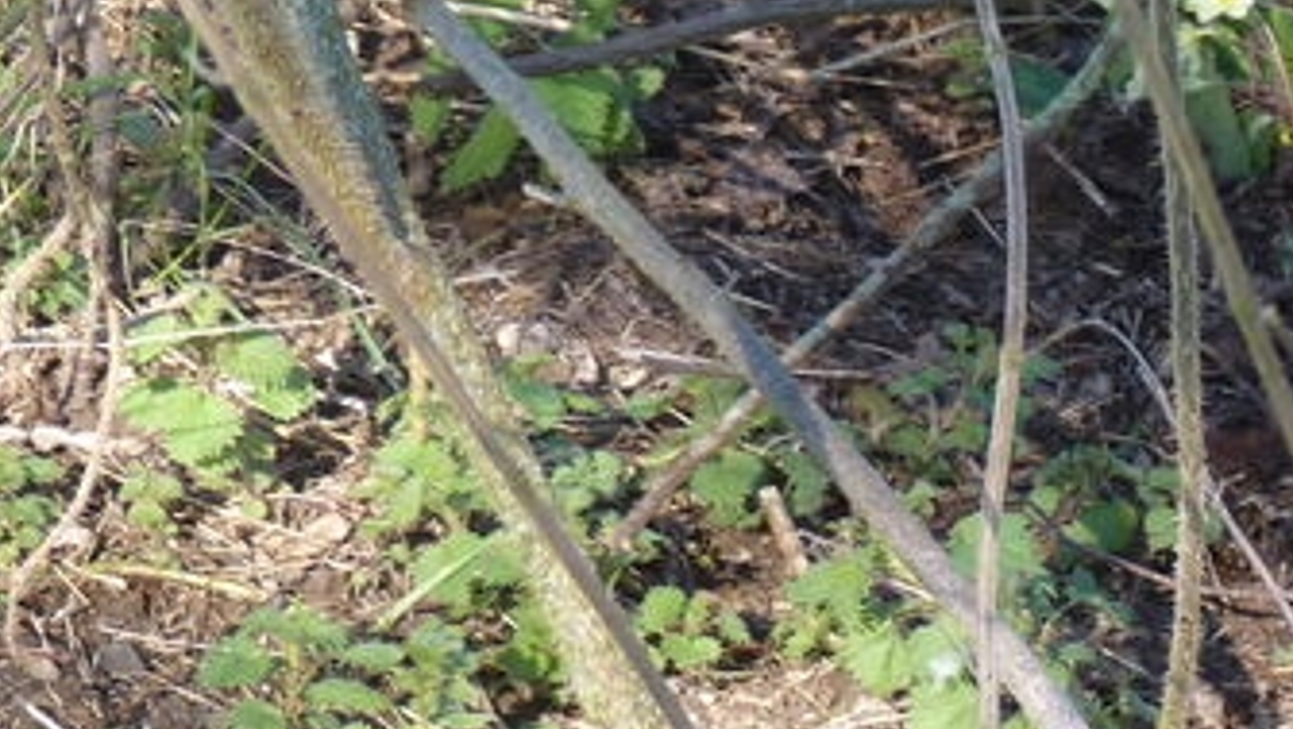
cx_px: 1849
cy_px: 702
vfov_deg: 6.6
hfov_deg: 11.3
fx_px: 6279
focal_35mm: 183
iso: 80
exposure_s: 1/40
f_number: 3.2
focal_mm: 9.9
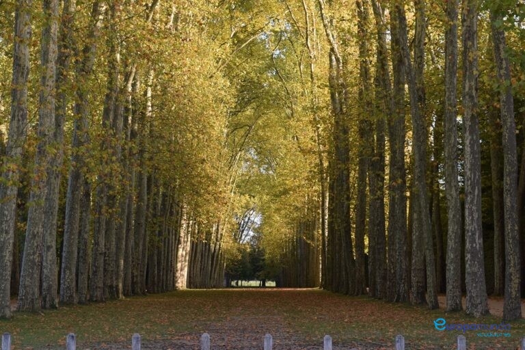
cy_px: 175
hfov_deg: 24.6
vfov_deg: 16.6
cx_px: 262
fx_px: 1203
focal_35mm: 82
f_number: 10
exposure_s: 1/160
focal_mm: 55
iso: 500
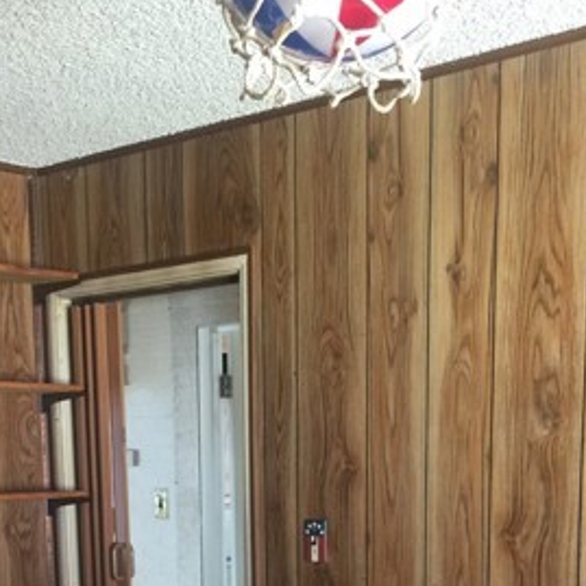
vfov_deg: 26.0
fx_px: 1168
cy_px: 647
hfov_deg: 28.1
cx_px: 220
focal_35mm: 61
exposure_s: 1/15
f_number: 2.2
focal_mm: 4.15
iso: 50
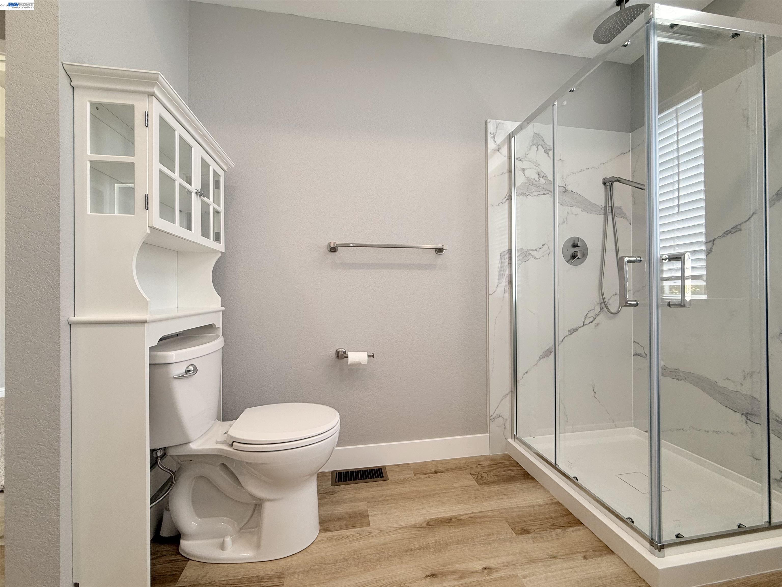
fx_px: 316
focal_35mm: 14
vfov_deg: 85.7
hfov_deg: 102.1
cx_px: 391
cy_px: 294
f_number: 2.2
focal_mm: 2.22
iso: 64
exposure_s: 1/120
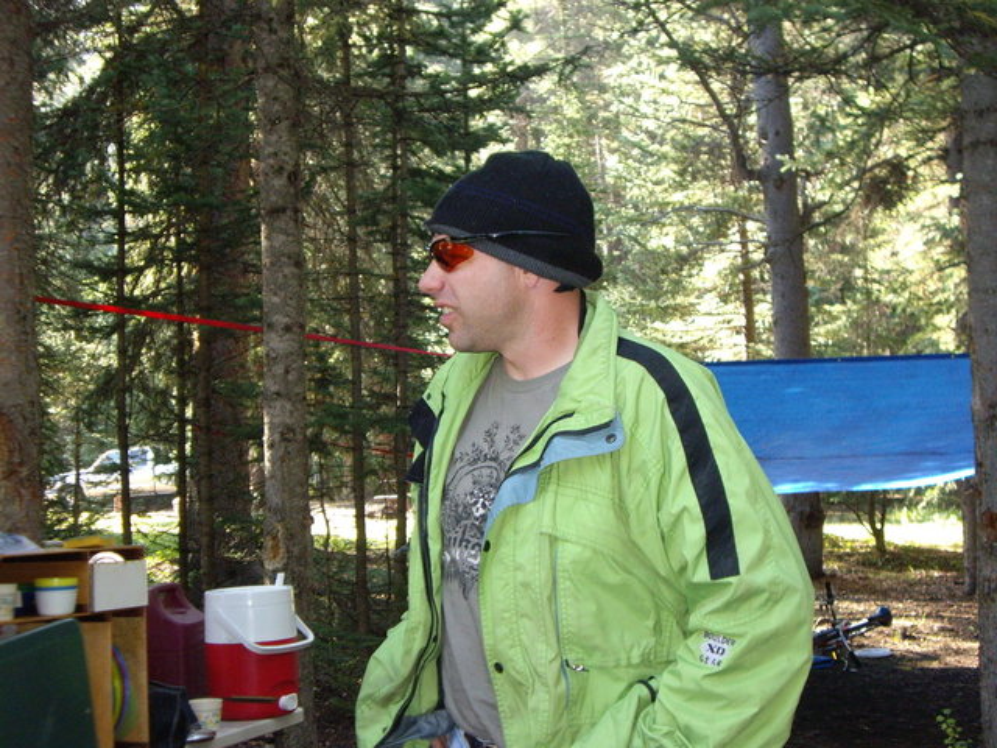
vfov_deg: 26.6
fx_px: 1584
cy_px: 374
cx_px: 498
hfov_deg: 34.9
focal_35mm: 55
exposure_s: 1/60
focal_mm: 9
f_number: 3.3
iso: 200
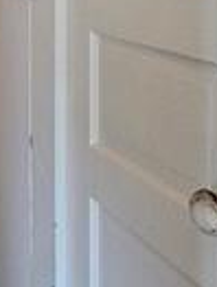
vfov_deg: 24.6
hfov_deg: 15.7
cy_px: 9
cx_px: -208
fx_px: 632
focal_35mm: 76
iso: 400
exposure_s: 1/30
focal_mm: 2.2
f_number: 2.2
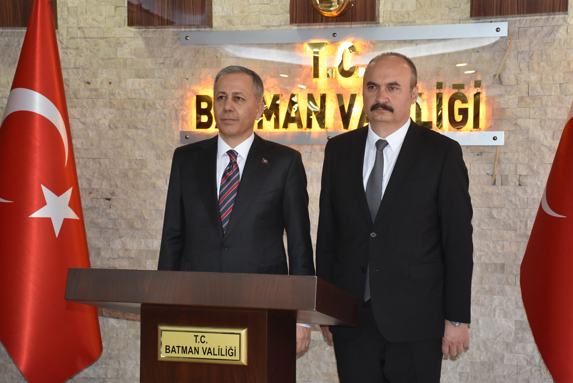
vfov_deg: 20.2
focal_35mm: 68
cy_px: 192
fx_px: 1075
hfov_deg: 29.8
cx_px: 286
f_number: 4.5
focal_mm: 45
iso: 1400
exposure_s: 1/60
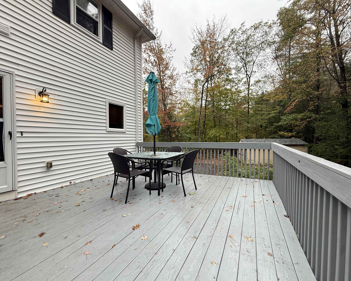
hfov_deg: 96.8
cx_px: 178
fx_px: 156
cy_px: 141
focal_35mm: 15
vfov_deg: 84.0
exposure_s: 1/120
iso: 64
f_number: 2.2
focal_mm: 2.22
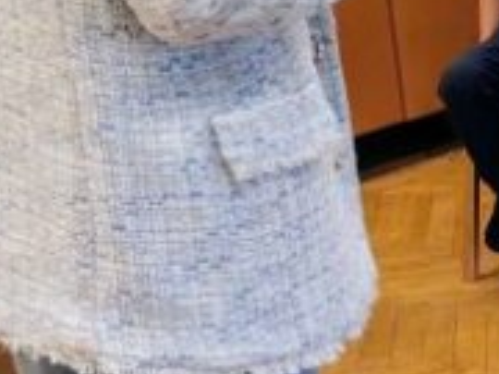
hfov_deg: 9.4
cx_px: 1178
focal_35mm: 189
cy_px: 145
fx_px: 2724
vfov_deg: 7.9
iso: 80
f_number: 1.6
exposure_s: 1/100
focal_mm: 5.56
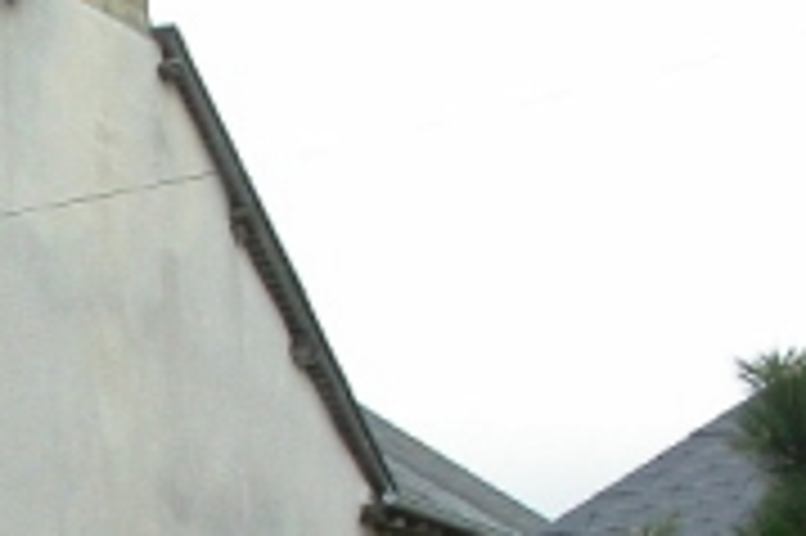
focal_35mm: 151
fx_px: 3378
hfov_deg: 12.8
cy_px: 635
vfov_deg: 9.0
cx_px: -428
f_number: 5.3
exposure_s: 1/162
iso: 100
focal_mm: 7.85
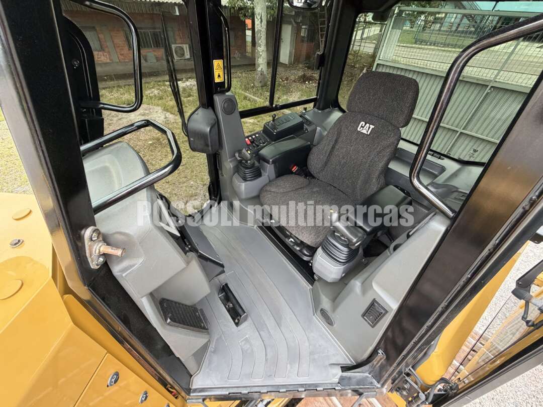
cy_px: 204
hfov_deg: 102.1
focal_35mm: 14
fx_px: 220
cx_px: 272
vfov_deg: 85.7
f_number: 2.2
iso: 320
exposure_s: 1/121
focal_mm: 2.22
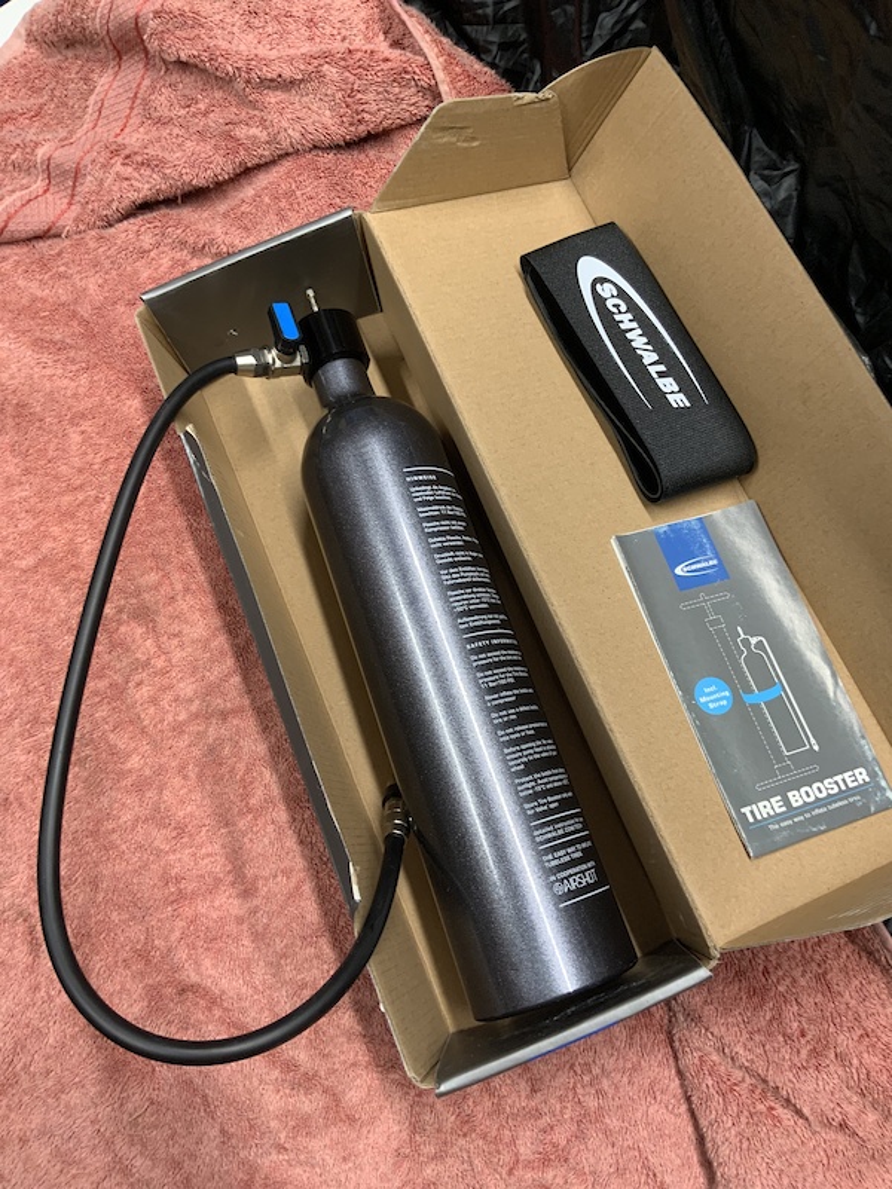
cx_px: 446
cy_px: 594
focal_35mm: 29
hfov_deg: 48.2
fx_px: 996
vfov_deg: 61.7
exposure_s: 1/50
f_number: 1.8
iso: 64
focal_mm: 3
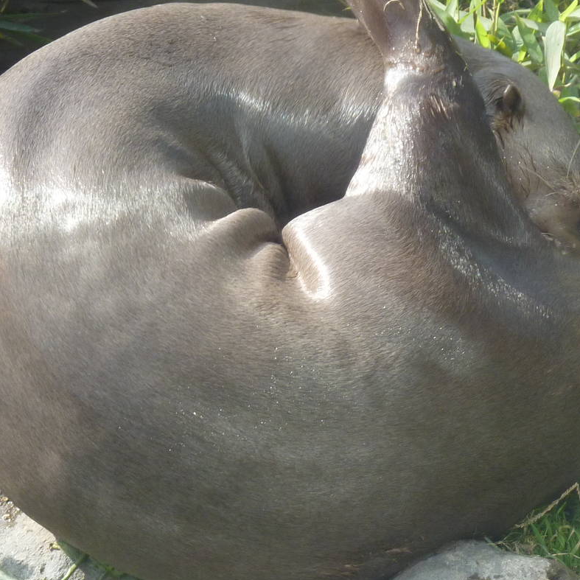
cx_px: 365
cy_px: 265
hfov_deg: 7.6
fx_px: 4360
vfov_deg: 7.6
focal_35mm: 230
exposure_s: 1/250
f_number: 4.4
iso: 160
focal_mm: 21
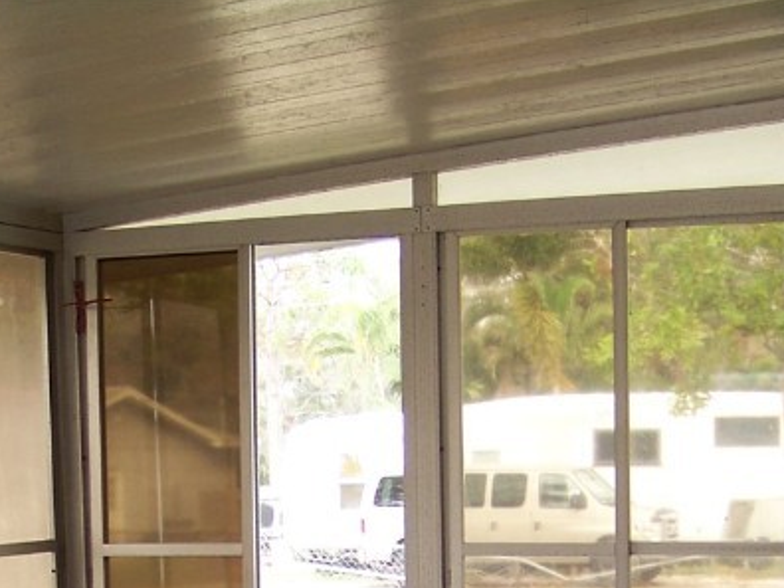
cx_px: 311
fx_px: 2106
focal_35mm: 93
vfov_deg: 15.2
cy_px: 754
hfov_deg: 21.1
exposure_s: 1/40
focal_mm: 5.85
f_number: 2.8
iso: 67
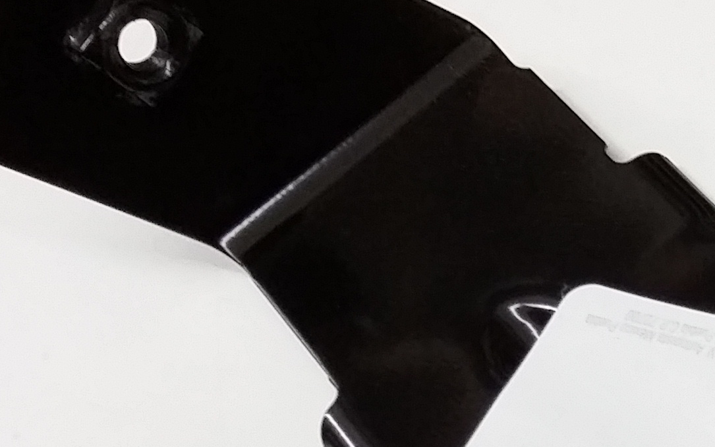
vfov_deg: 12.3
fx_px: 1987
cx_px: 722
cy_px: 655
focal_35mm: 102
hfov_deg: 19.8
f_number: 2.4
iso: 200
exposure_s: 1/15
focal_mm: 3.4
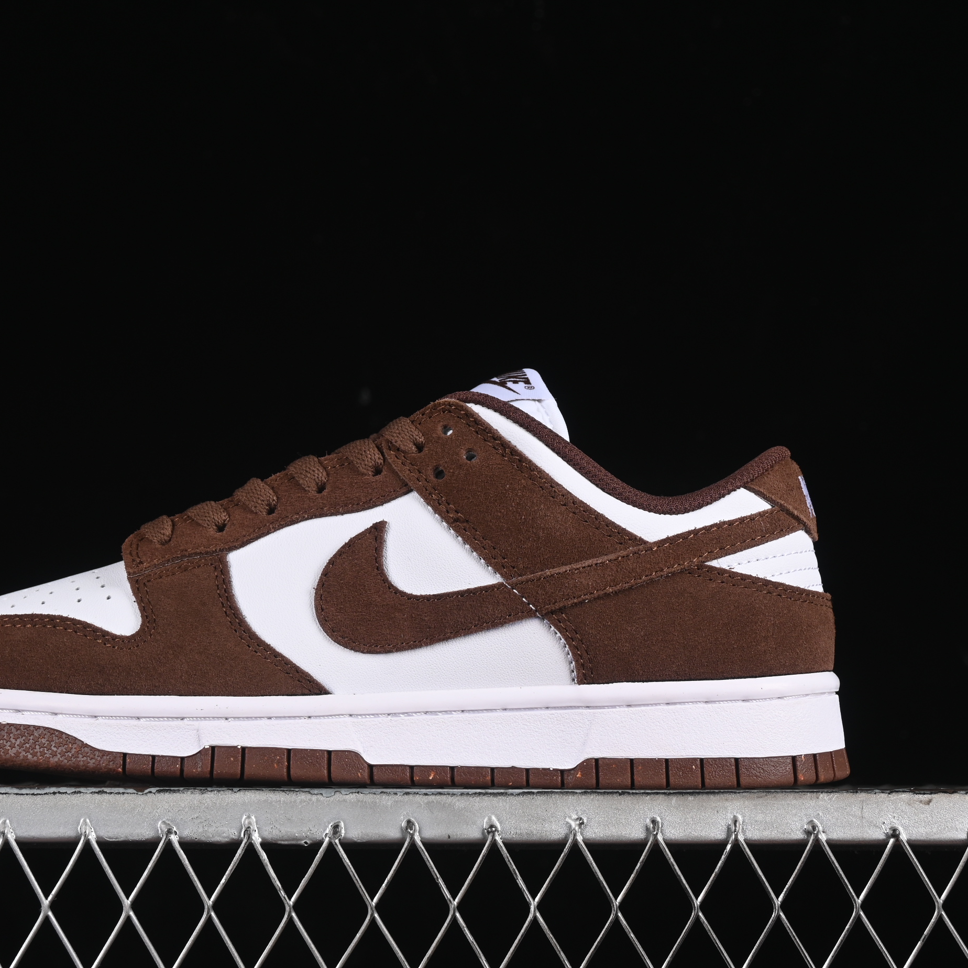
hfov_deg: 18.1
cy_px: 485
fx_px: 3037
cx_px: 371
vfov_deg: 18.1
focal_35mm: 96
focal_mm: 50
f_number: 8
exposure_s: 1/80
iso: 160
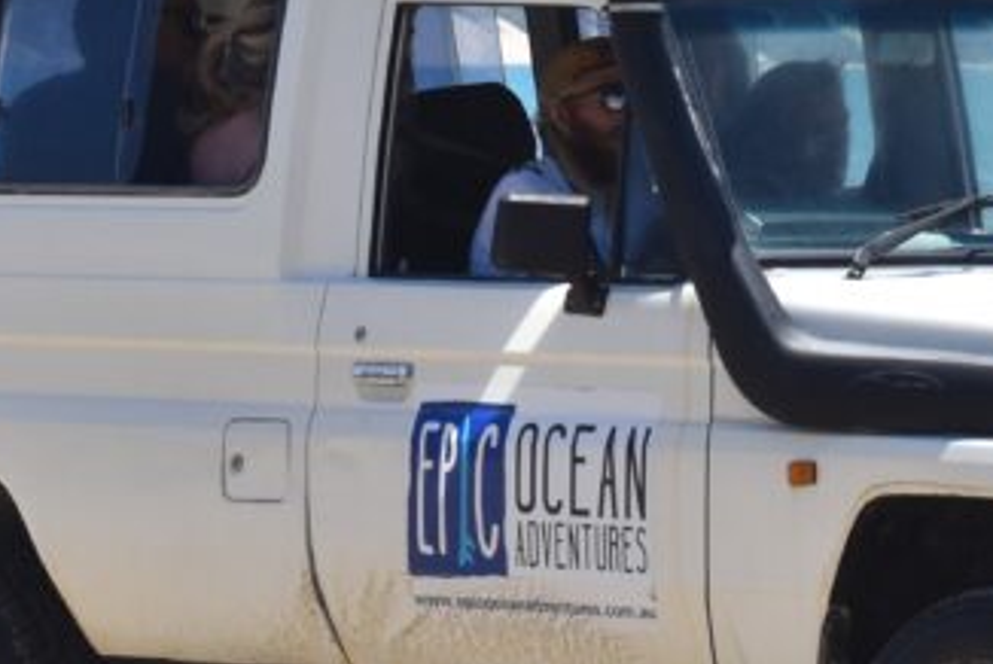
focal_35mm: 386
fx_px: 10656
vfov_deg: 3.6
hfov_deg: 5.3
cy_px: -15
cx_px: 183
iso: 200
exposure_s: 1/800
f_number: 7.1
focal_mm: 70
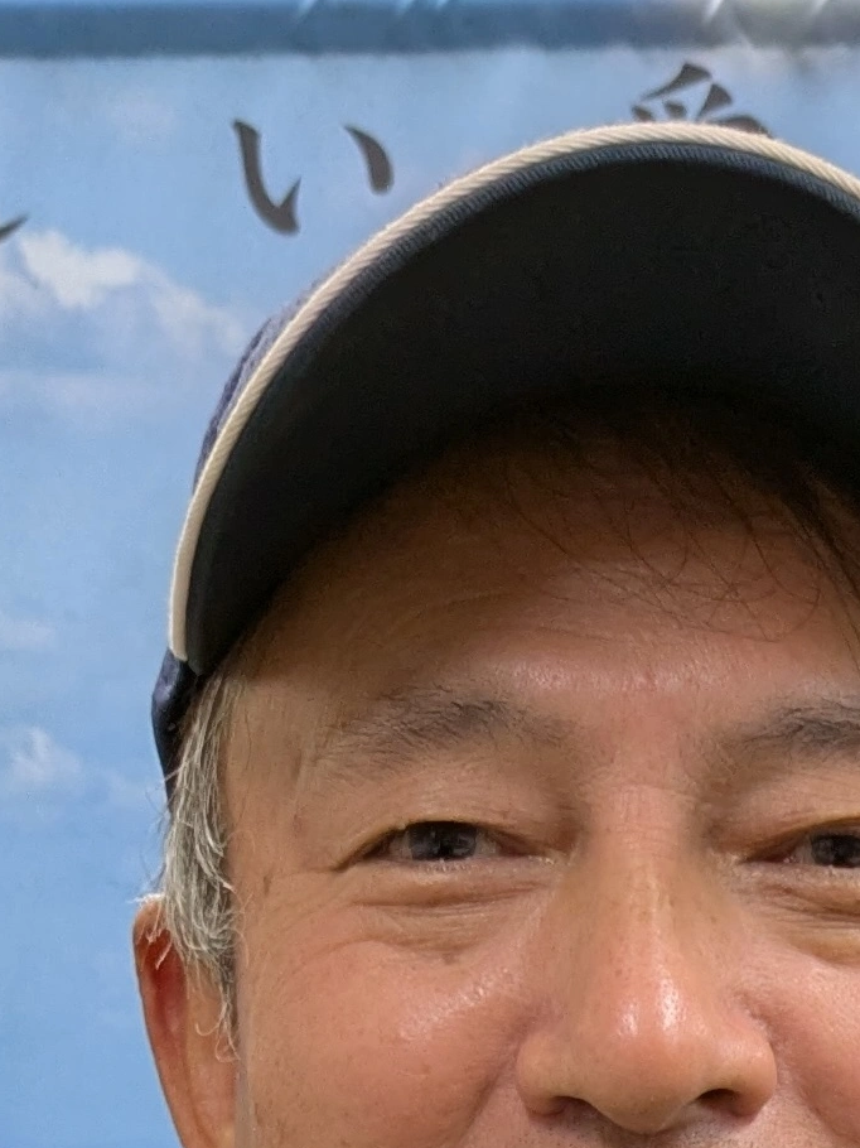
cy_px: 1197
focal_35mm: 55
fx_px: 1823
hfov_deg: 26.2
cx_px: 648
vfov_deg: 31.7
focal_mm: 5.43
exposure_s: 1/100
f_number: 1.89
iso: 243
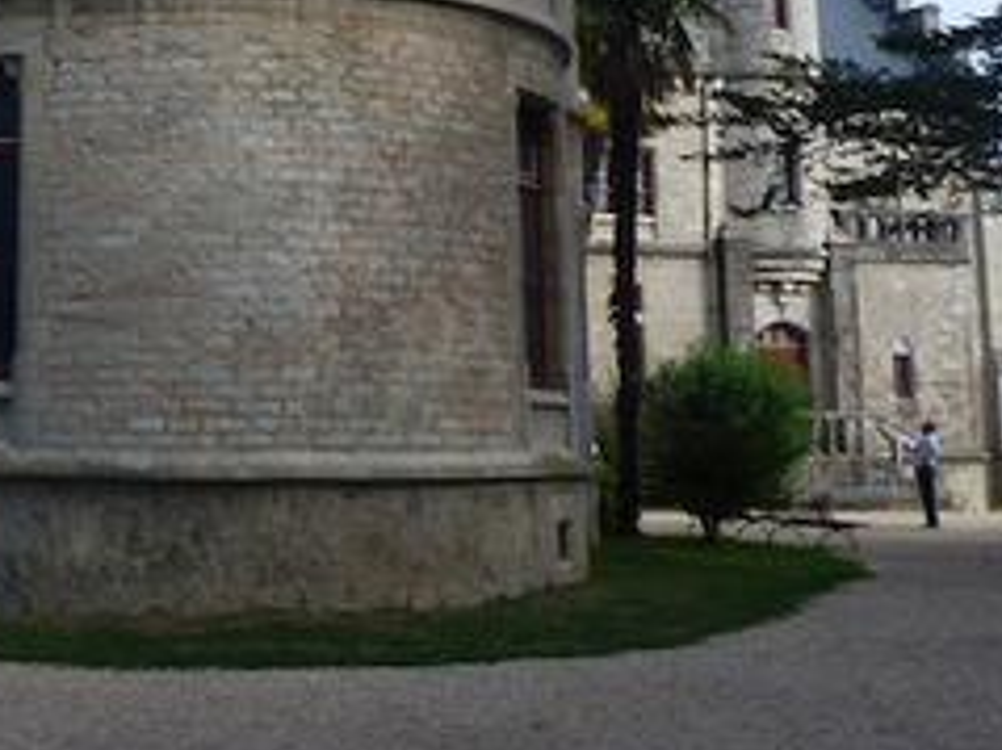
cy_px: 29
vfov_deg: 21.3
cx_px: 71
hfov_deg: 27.8
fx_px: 1938
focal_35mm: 67
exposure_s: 1/640
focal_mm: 4.3
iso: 100
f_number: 4
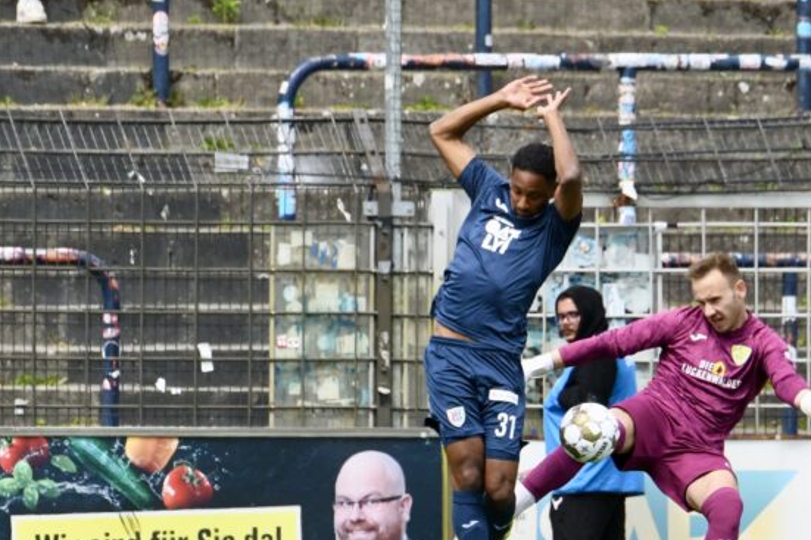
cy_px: 380
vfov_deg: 1.8
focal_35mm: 744
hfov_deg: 2.8
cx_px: 331
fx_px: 16755
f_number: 10
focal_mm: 400
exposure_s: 1/1600
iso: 1250
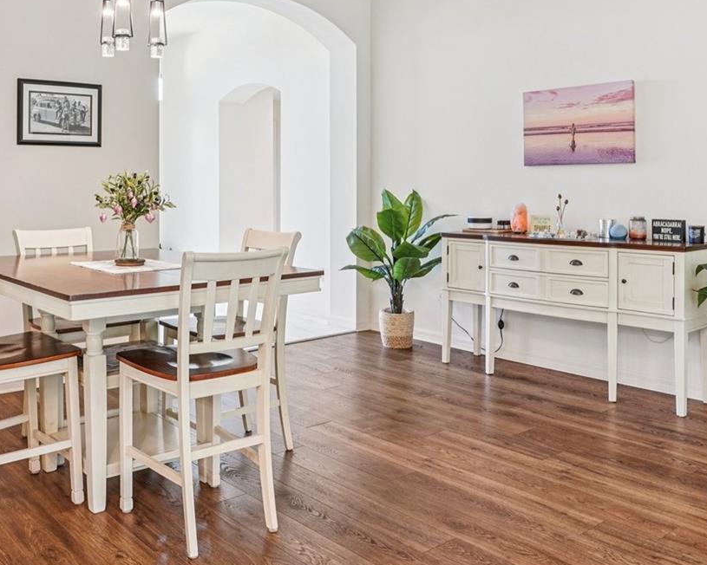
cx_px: 262
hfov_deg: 51.0
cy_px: 187
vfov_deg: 41.7
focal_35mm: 35
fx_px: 732
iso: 400
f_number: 8
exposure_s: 1/8
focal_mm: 19
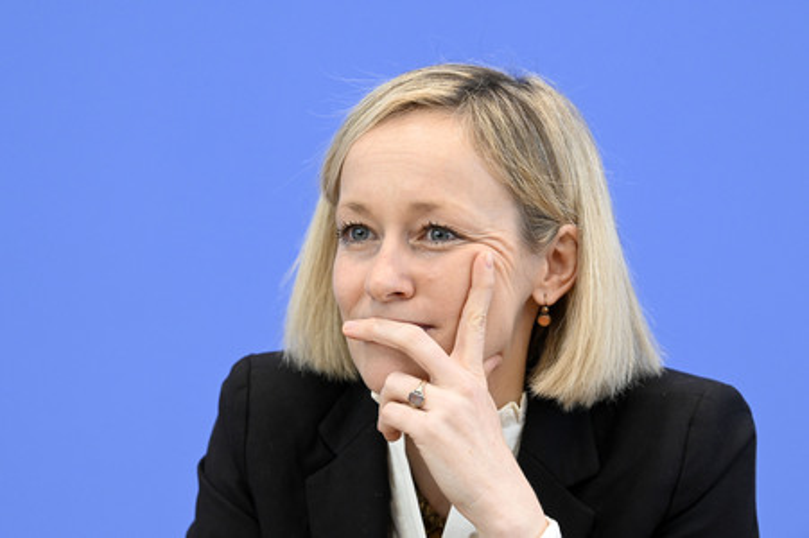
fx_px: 3593
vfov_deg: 8.6
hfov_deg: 12.8
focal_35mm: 160
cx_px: 404
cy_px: 269
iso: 4000
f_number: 6.3
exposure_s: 1/400
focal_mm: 160
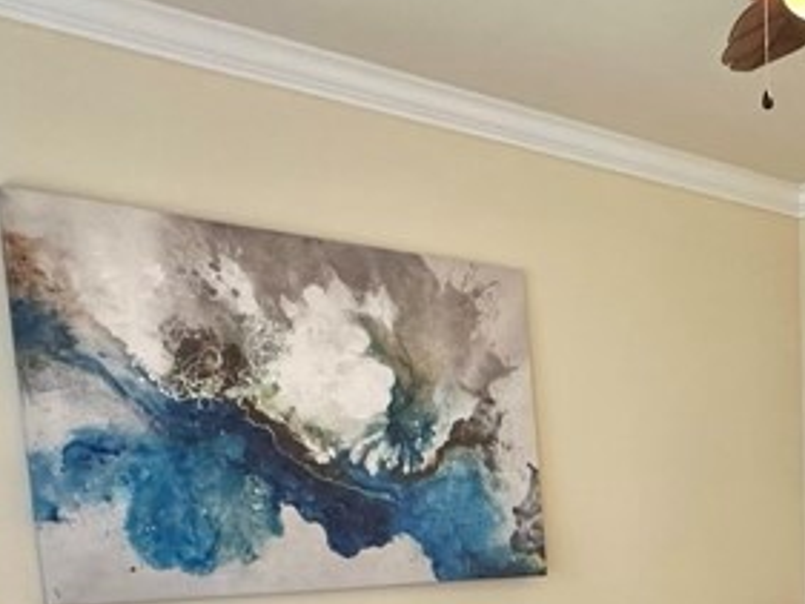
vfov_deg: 25.8
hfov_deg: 34.6
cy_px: 710
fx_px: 1187
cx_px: 776
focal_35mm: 51
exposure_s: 1/60
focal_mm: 2.22
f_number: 2.2
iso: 200
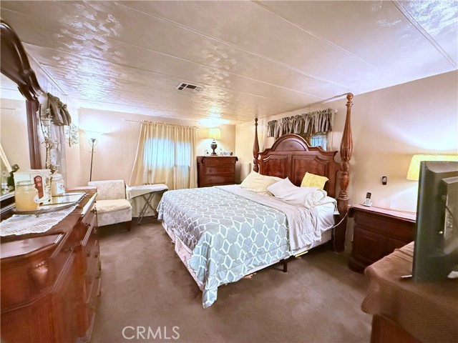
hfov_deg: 102.1
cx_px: 229
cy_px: 172
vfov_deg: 85.7
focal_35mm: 14
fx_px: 185
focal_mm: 2.22
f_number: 2.2
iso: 1600
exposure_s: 1/30
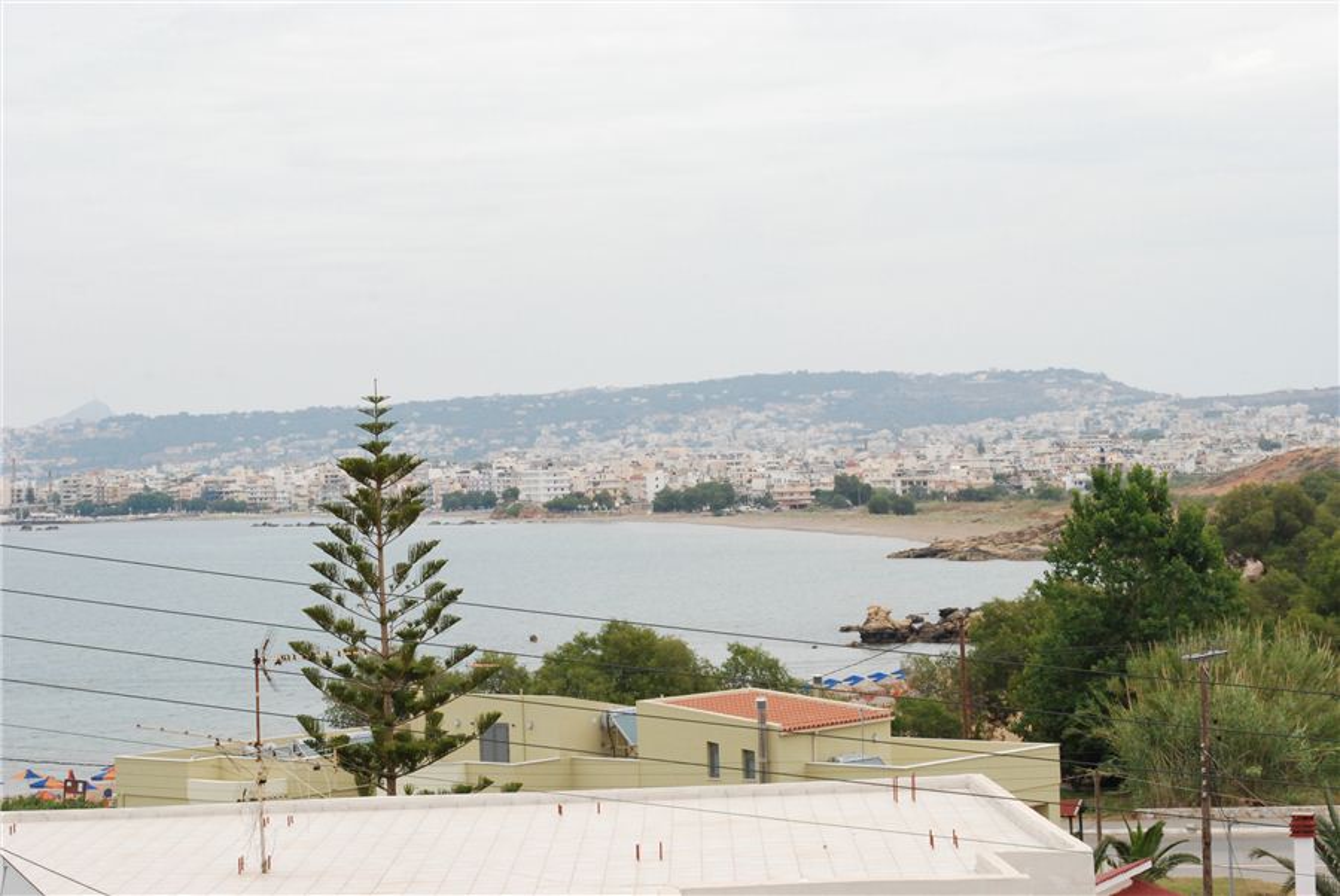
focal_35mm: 82
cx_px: 670
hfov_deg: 24.6
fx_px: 3074
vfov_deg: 16.6
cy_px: 448
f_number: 13
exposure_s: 1/640
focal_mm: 55
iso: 800
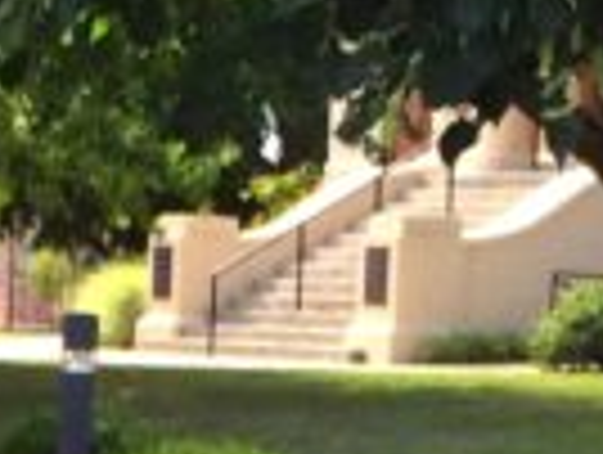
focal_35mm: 221
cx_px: 36
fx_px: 3857
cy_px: 1029
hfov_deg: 8.9
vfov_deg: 6.5
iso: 32
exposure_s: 1/466
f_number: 2.2
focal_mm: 4.15
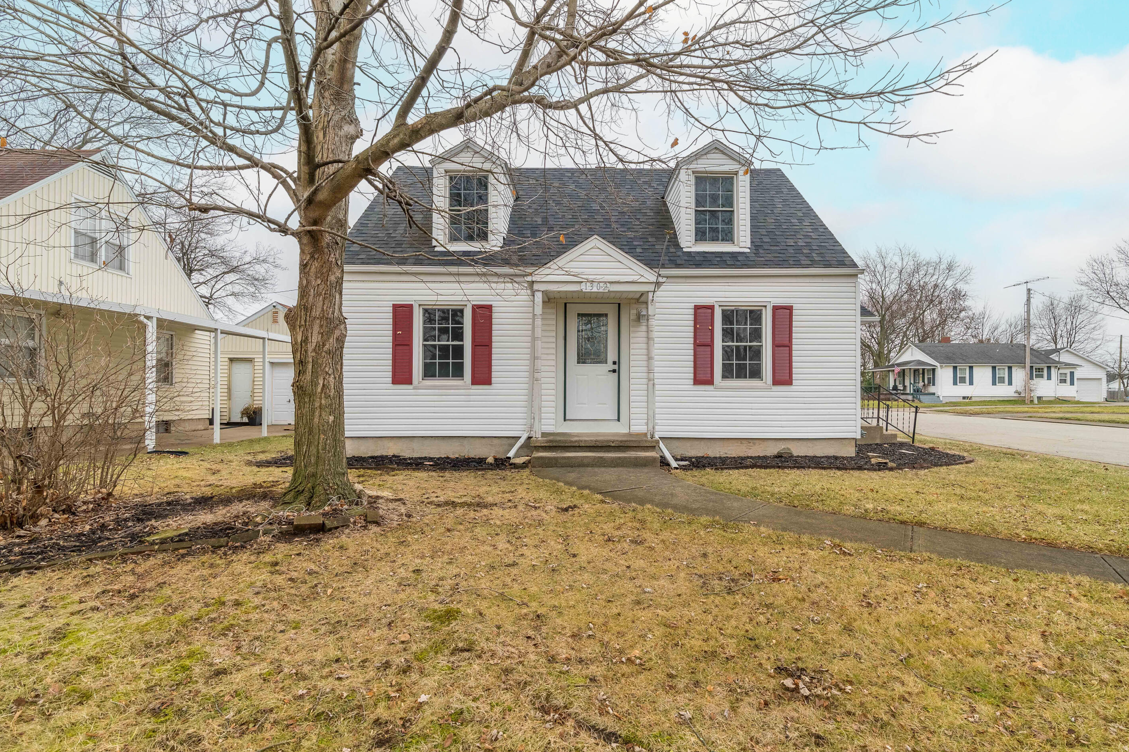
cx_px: 586
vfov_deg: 70.4
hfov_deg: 93.2
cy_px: 388
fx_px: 533
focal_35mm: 17
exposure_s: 1/320
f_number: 8
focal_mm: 16
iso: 500
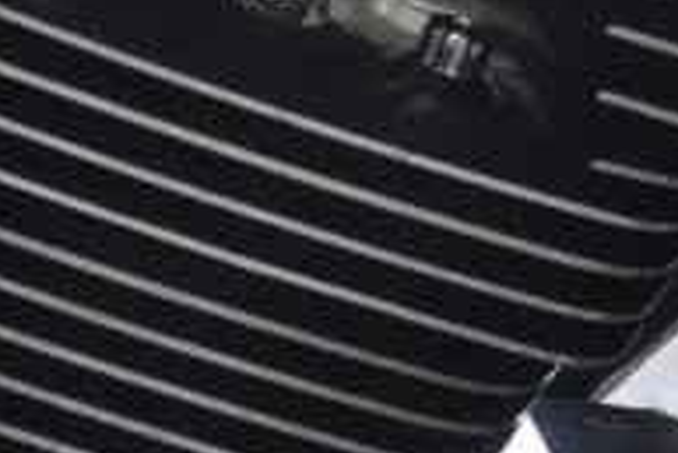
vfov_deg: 4.2
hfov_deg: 6.3
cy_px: 825
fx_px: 6146
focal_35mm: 326
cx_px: 49
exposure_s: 1/125
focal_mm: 35
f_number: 5
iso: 360
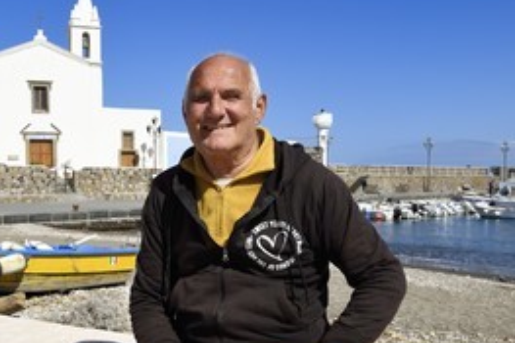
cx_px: 221
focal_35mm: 48
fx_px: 686
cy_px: 202
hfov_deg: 41.0
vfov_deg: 28.0
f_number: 13
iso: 200
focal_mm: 30
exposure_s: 1/320
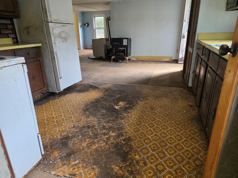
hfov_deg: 73.9
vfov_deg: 58.9
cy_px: 89
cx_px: 119
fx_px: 158
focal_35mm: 23
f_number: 1.7
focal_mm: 6.3
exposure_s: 1/180
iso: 160
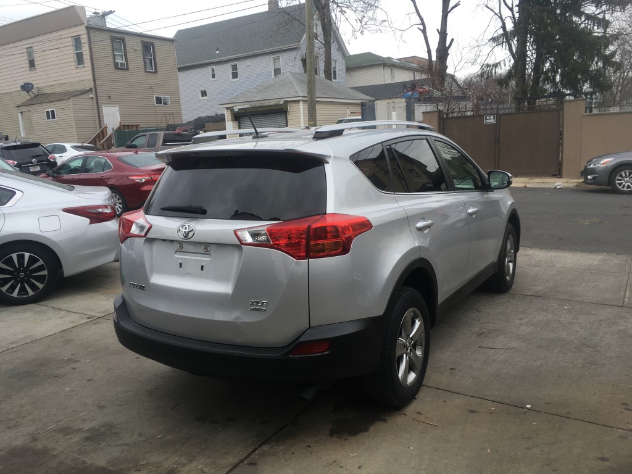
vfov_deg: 48.2
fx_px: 529
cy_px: 237
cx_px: 316
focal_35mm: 29
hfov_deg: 61.7
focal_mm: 4.15
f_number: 2.2
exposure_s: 1/228
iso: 25
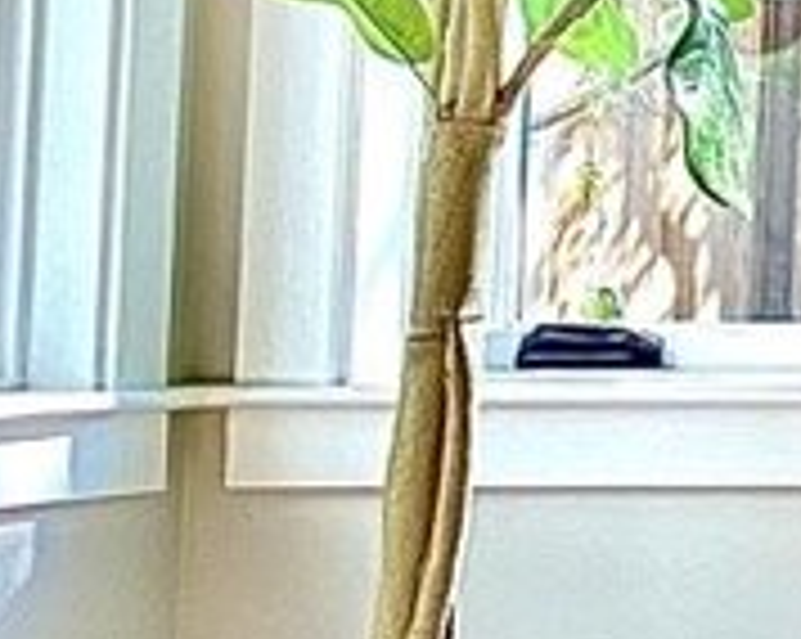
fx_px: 4049
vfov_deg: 9.0
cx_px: 2664
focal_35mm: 171
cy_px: -45
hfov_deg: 8.6
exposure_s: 1/60
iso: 125
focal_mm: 4.25
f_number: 1.8
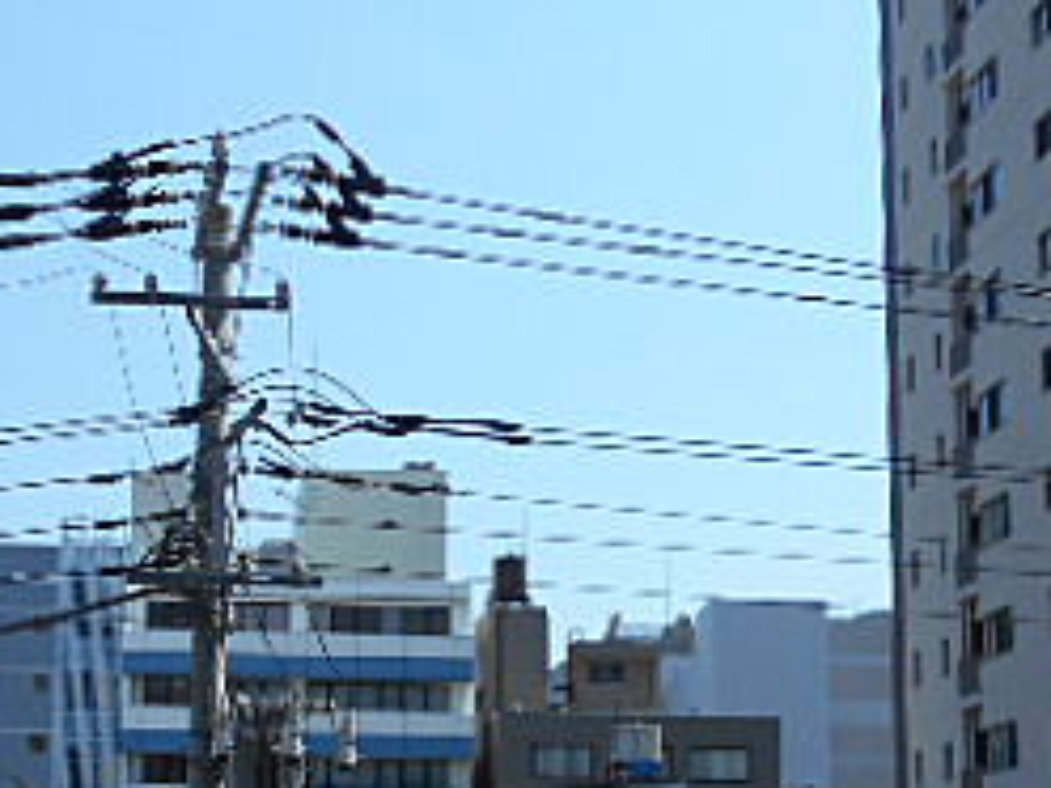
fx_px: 2034
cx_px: 305
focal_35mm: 67
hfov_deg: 28.7
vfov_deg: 21.6
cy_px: 640
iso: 80
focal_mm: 4.6
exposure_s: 1/1250
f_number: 3.2
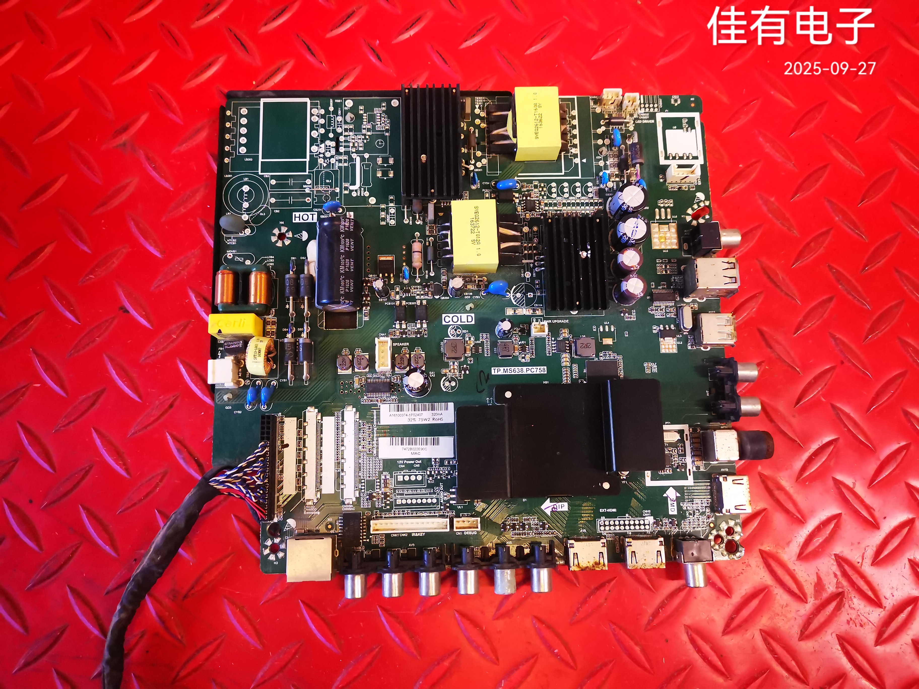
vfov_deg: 51.4
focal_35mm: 27
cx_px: 460
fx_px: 717
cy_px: 344
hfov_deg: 65.3
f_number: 1.8
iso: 1600
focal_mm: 5.58
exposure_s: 1/25
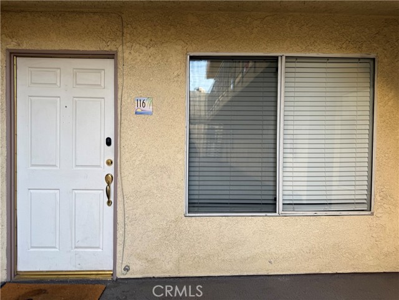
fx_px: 277
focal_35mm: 24
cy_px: 150
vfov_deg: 56.8
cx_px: 200
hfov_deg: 71.6
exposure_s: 1/121
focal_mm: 6.76
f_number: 1.78
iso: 64
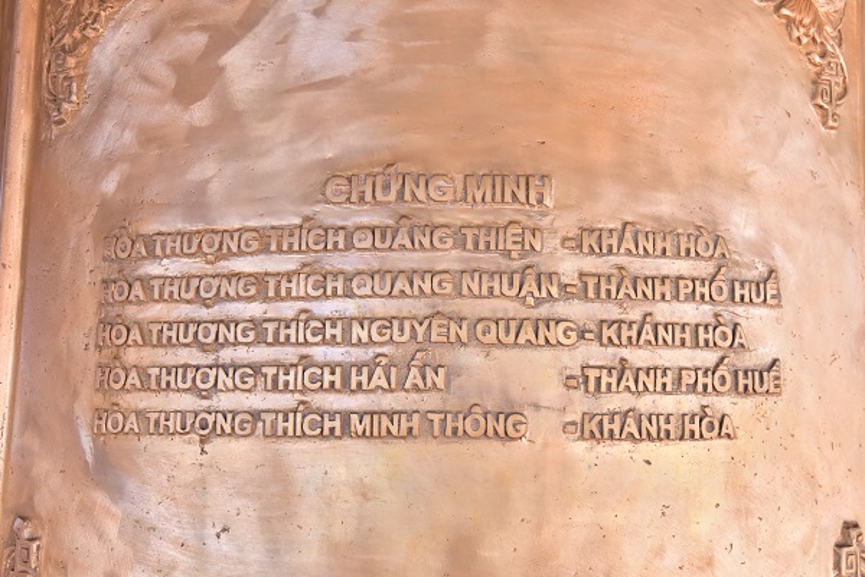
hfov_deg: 54.4
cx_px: 432
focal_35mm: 35
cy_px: 288
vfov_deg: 37.9
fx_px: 841
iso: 3200
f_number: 9
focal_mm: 35
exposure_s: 1/500
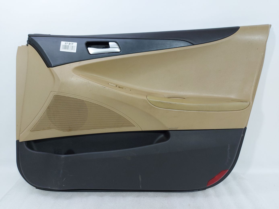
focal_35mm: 24
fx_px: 193
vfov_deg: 56.8
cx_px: 140
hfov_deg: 71.6
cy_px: 104
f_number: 1.8
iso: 64
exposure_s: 1/50
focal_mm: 5.23
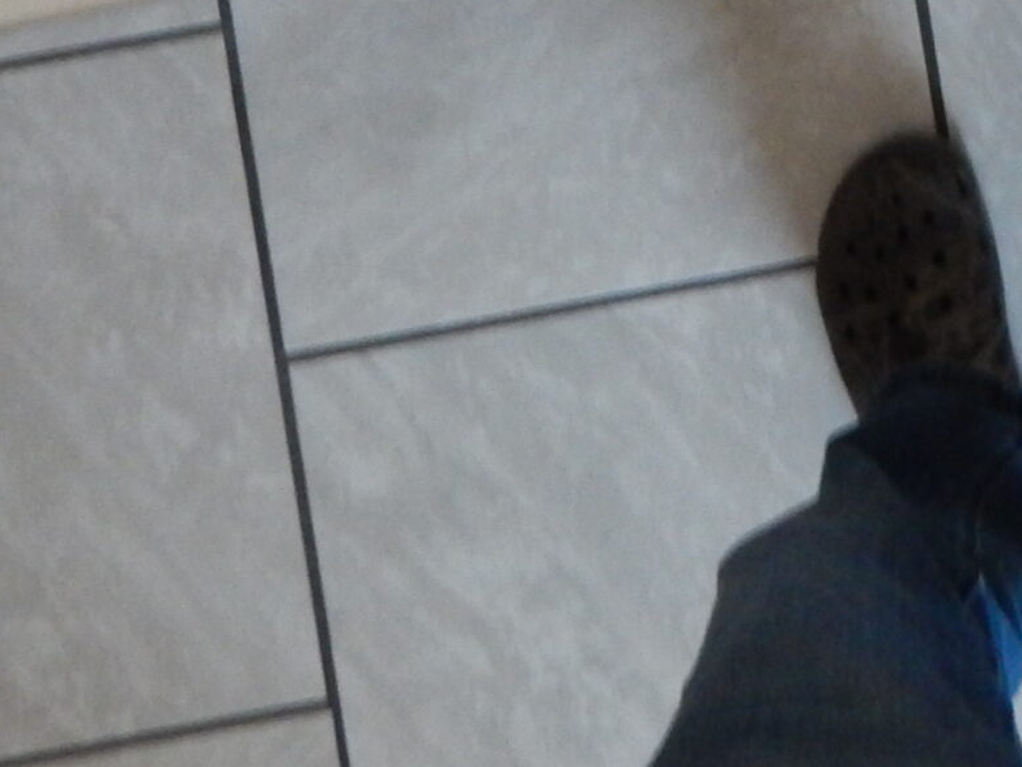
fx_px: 2126
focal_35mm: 72
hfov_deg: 24.5
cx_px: 1225
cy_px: -446
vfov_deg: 17.9
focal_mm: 4
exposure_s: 1/20
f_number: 3
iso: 400
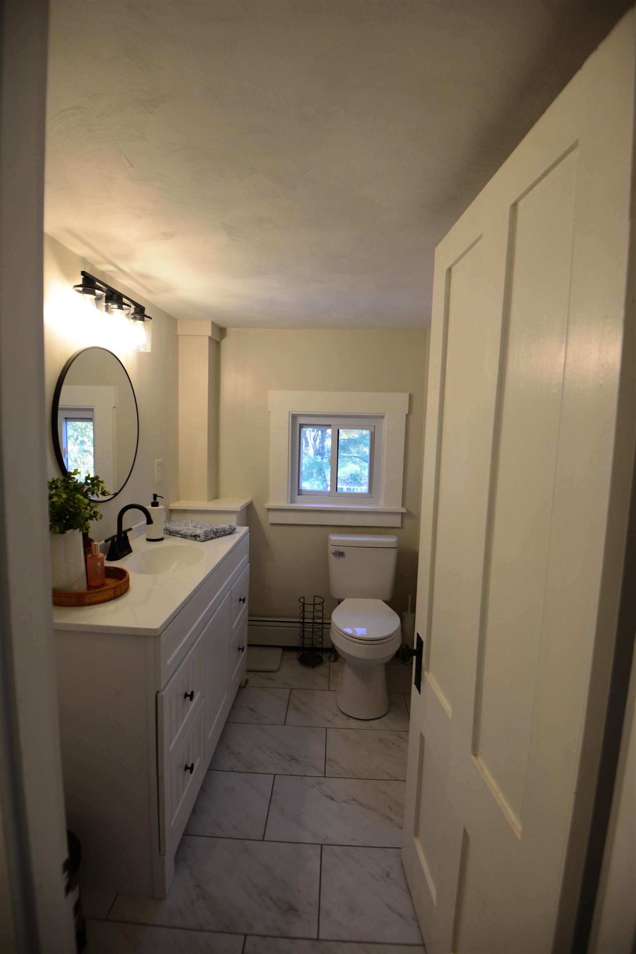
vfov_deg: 96.7
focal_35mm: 16
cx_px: 318
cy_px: 477
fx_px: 424
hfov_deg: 73.8
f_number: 4
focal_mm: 16
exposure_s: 1/60
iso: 200
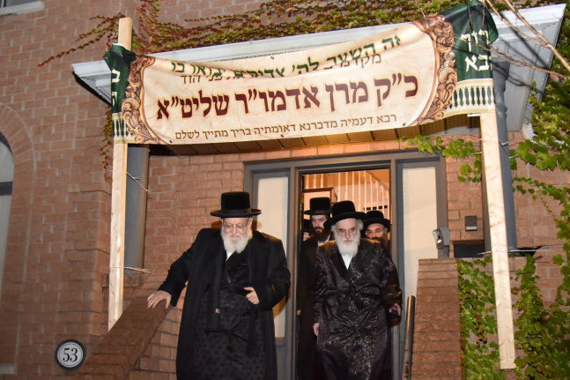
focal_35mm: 38
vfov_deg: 34.5
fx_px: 601
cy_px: 268
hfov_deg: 50.6
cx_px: 316
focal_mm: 24
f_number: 4
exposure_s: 1/100
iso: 2500
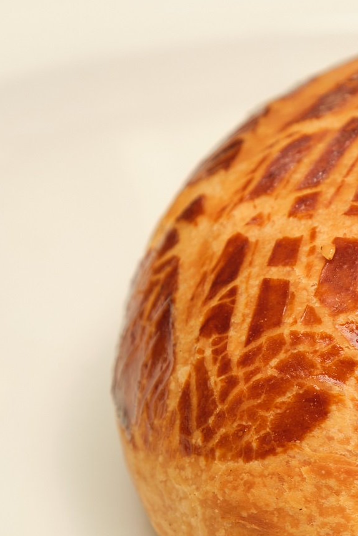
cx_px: 487
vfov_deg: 14.6
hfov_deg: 9.6
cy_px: 378
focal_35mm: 140
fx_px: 2087
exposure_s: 1/125
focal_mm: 31.5
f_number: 5.6
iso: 200
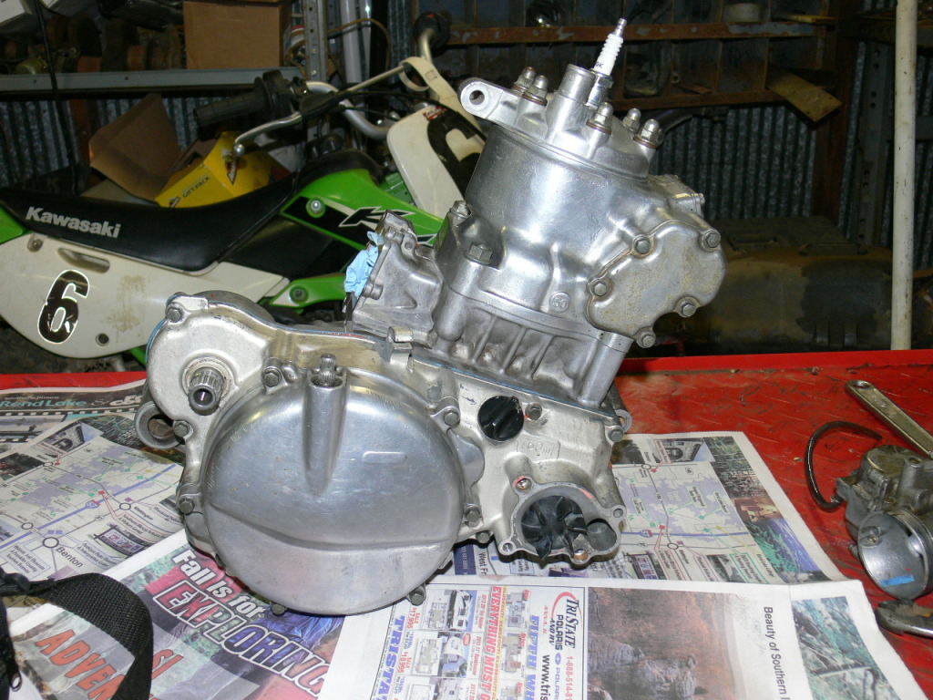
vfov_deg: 38.7
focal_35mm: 37
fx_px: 997
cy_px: 350
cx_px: 466
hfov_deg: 50.1
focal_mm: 7.8
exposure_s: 1/40
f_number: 2.8
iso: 100
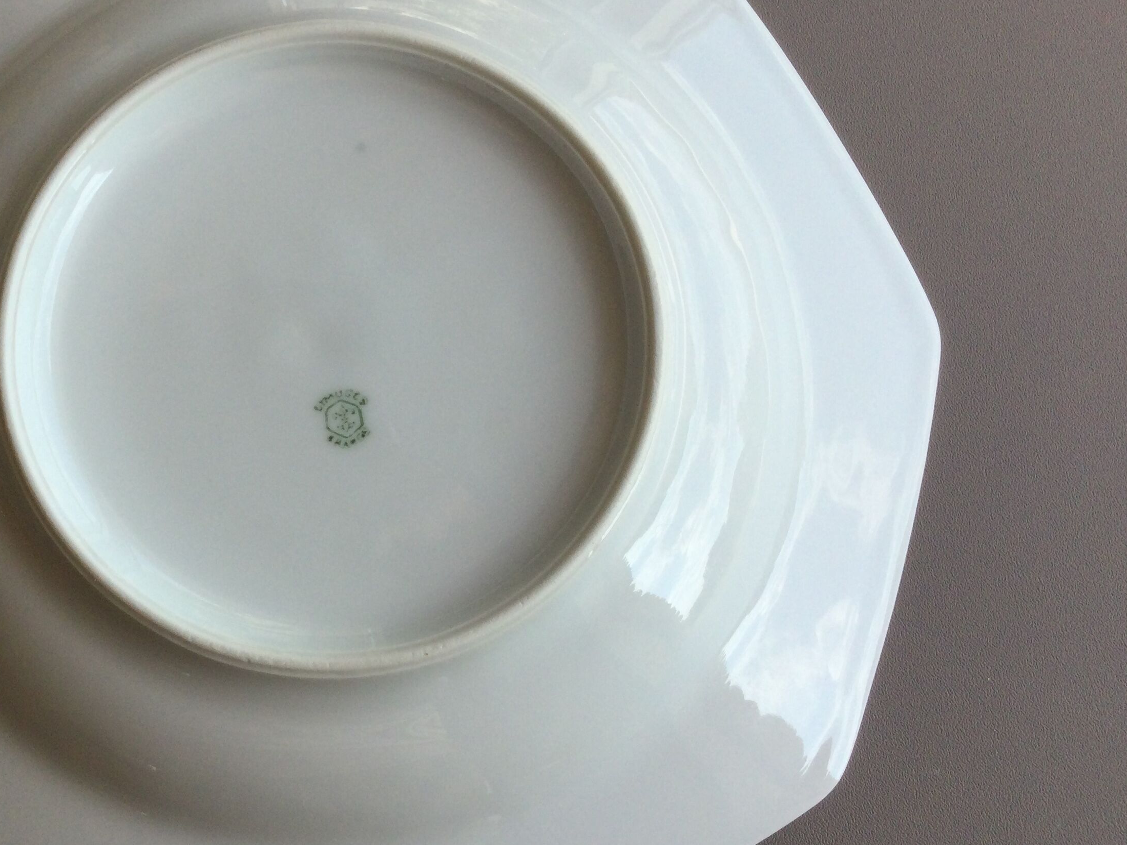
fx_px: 1498
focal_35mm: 46
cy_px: 453
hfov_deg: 40.6
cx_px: 346
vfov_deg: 31.5
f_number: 2.4
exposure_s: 1/436
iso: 25
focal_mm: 3.3
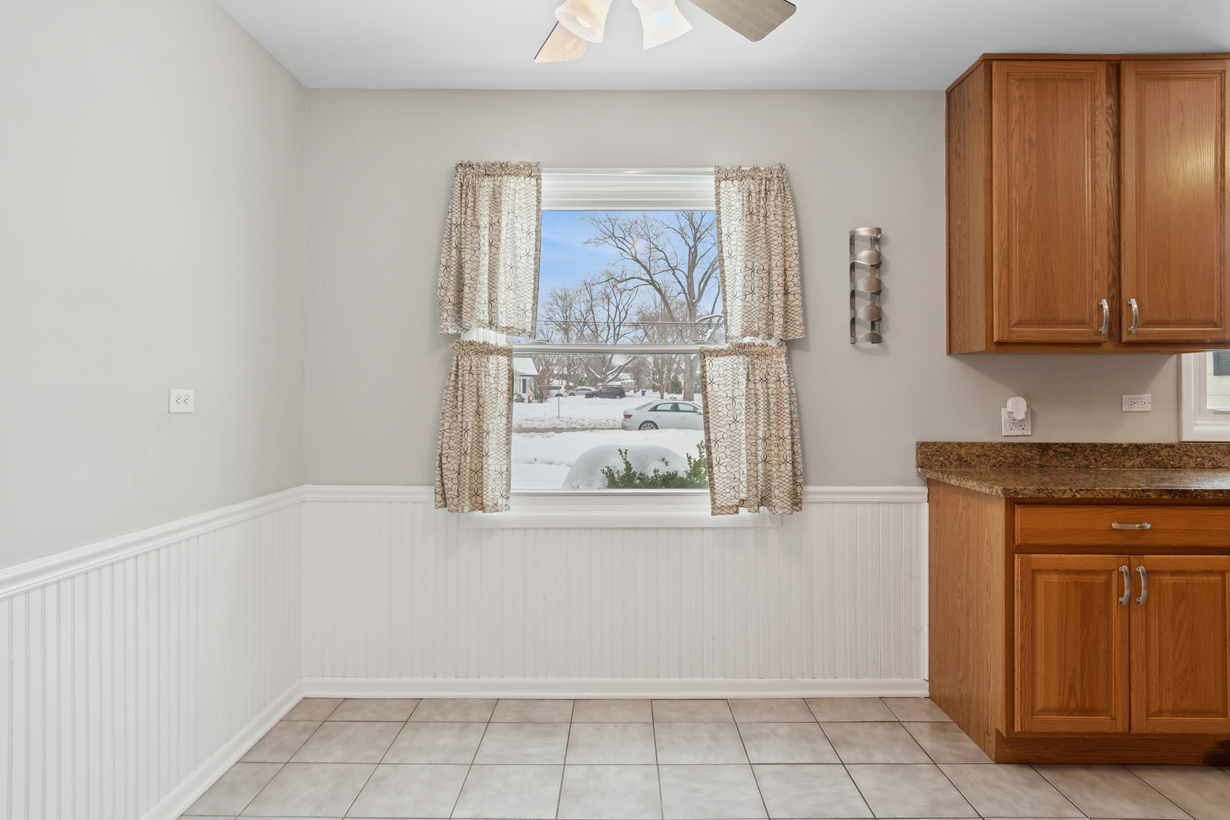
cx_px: 615
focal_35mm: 20
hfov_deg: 85.4
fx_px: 666
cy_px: 410
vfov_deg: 63.2
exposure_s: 1/50
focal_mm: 13
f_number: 8
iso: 320
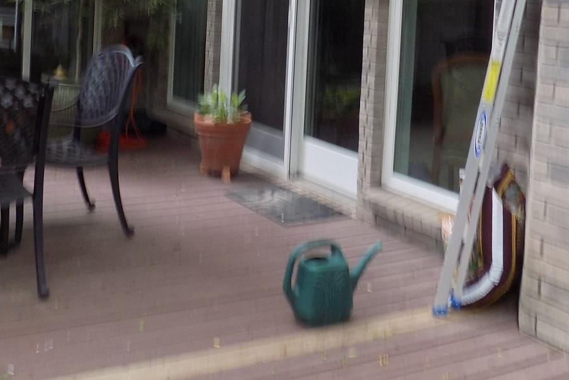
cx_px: 249
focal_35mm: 55
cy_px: -4
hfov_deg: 36.2
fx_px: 869
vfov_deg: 23.5
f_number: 3.1
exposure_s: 1/30
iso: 125
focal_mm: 4
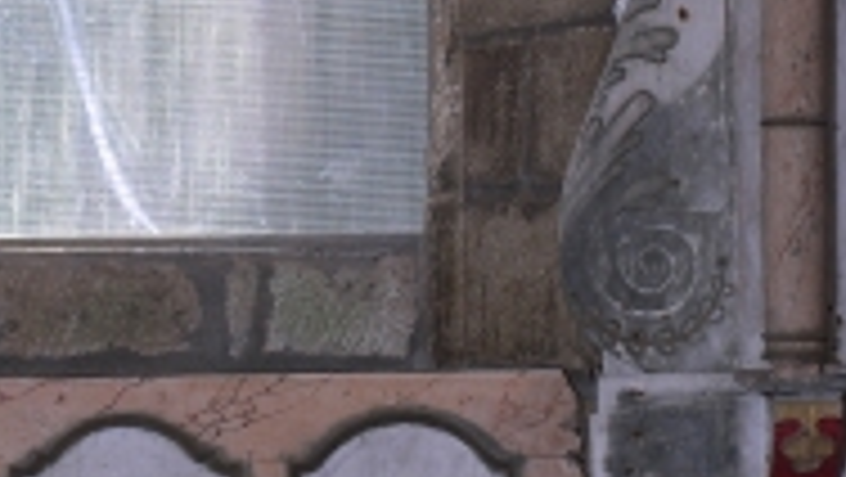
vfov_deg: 6.8
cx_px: 205
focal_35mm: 179
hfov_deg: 12.0
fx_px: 4018
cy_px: 130
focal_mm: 28
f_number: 8
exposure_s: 1/60
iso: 200
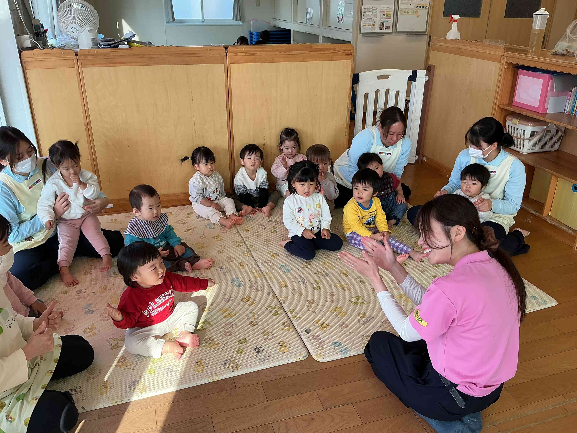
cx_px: 288
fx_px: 483
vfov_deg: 48.2
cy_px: 216
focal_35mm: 29
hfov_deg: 61.7
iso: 20
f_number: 1.8
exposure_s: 1/120
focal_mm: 3
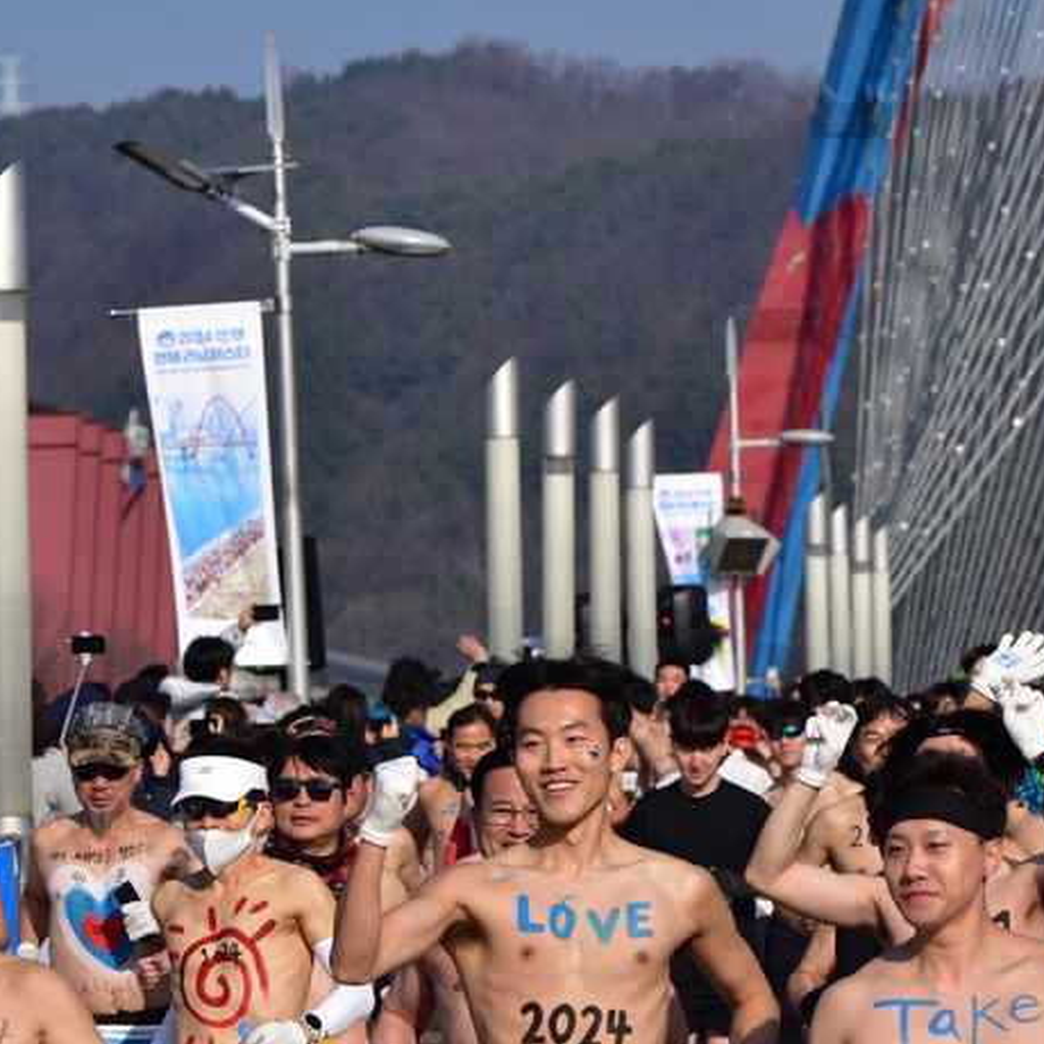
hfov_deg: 6.6
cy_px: 612
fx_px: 9076
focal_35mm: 266
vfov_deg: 6.6
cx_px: 474
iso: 100
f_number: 7.1
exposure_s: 1/640
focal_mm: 120
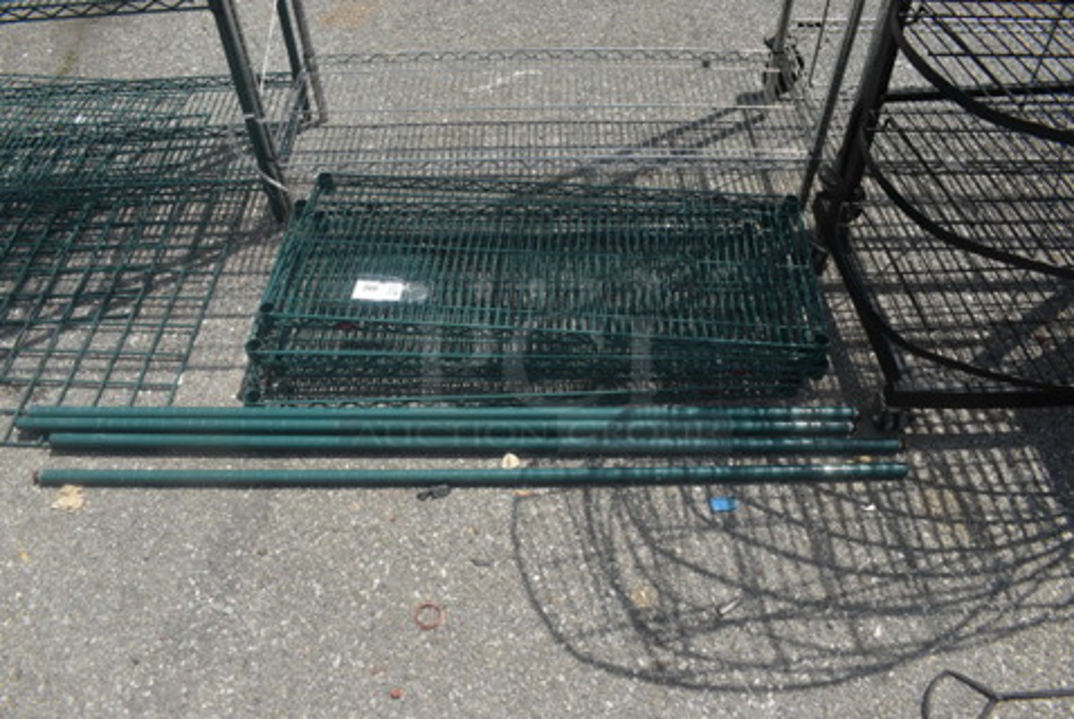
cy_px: 360
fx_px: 806
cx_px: 537
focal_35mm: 27
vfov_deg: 48.1
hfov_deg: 67.3
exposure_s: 1/800
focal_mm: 18
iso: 200
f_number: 9
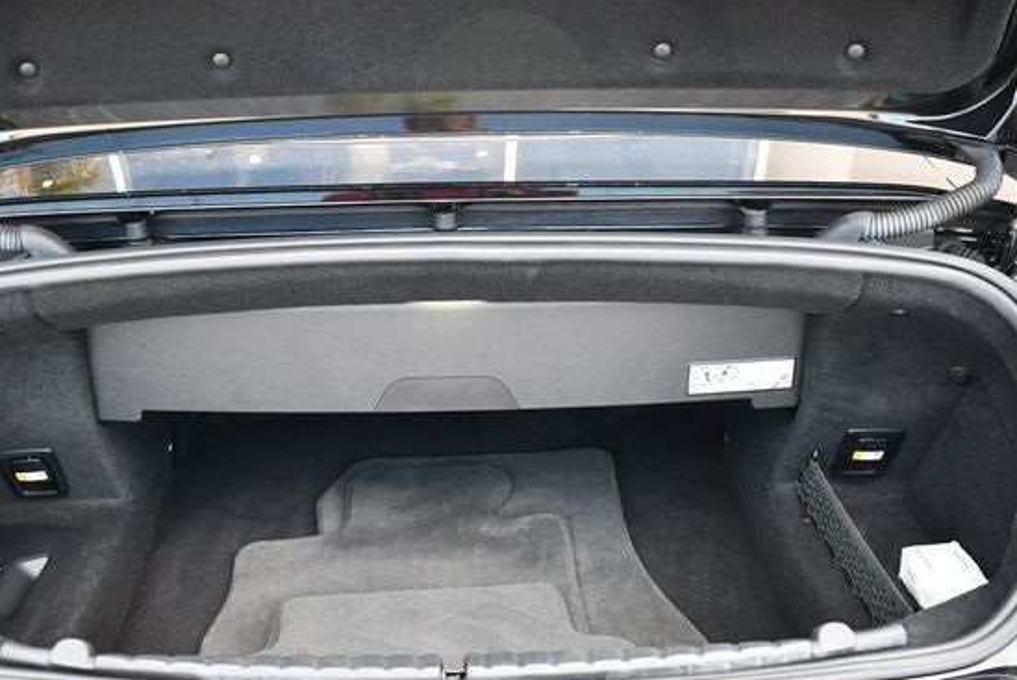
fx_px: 1187
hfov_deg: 46.3
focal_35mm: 42
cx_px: 443
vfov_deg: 31.9
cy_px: 361
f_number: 3.5
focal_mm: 18
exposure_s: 1/250
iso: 720
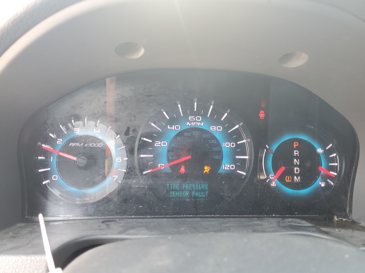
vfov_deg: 53.1
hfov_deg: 67.3
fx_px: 274
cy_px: 136
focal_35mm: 26
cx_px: 182
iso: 73
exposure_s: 1/60.2
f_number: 1.5
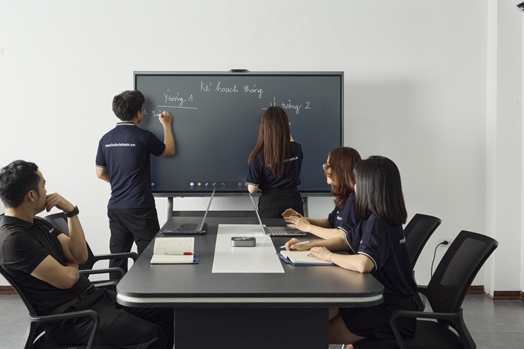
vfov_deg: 31.9
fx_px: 611
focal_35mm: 42
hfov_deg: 46.3
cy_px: 152
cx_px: 228
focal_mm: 37
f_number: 5.6
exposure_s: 1/160
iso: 400
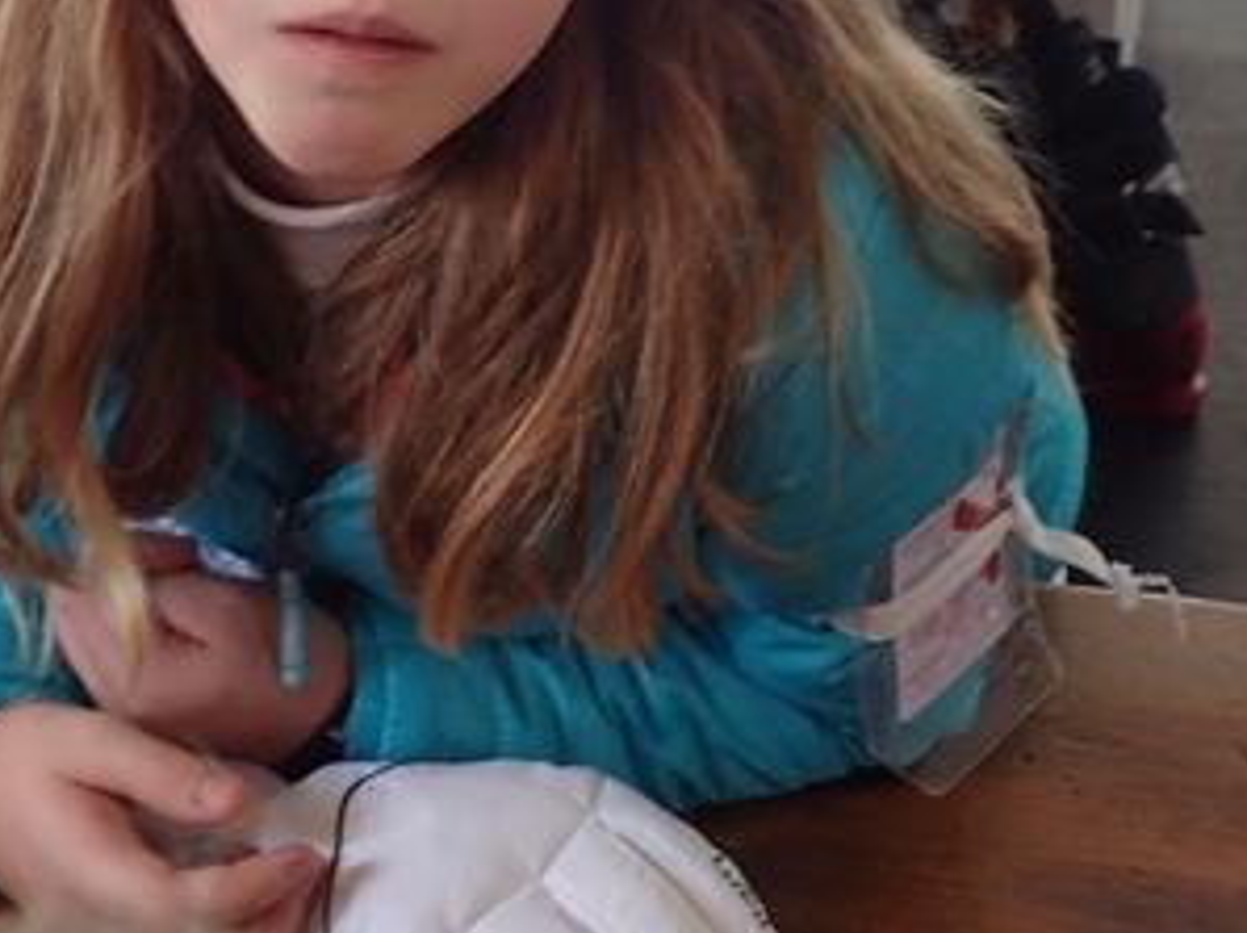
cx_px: 577
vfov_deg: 15.1
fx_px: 3384
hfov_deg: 20.9
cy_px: -222
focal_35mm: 94
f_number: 2.6
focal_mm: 6.42
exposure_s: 1/30
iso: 250
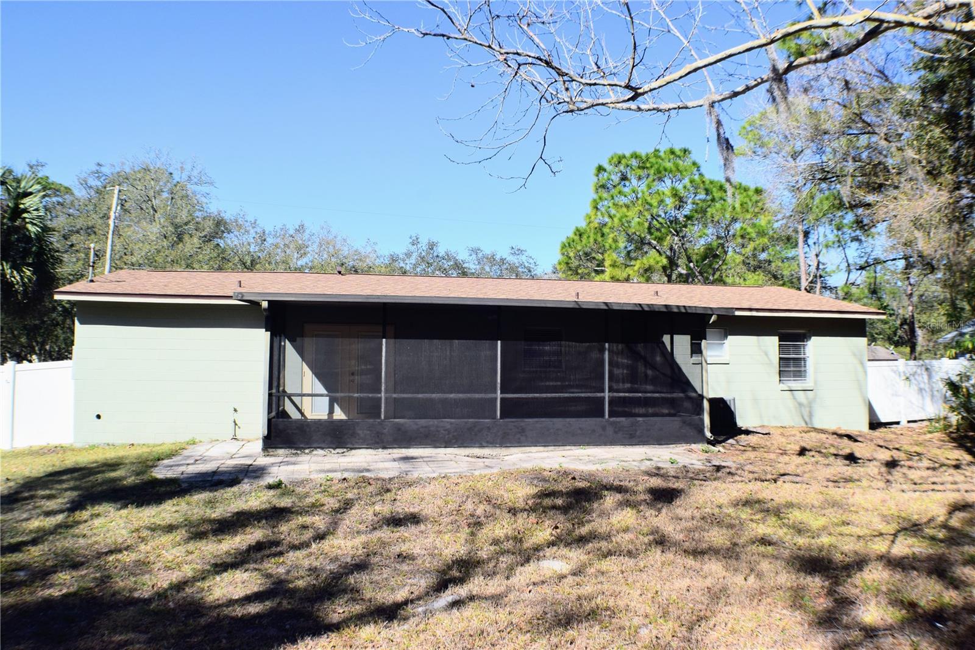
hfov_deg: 53.1
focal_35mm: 36
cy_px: 325
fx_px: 975
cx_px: 488
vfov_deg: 36.9
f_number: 11
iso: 400
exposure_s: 1/500
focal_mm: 24
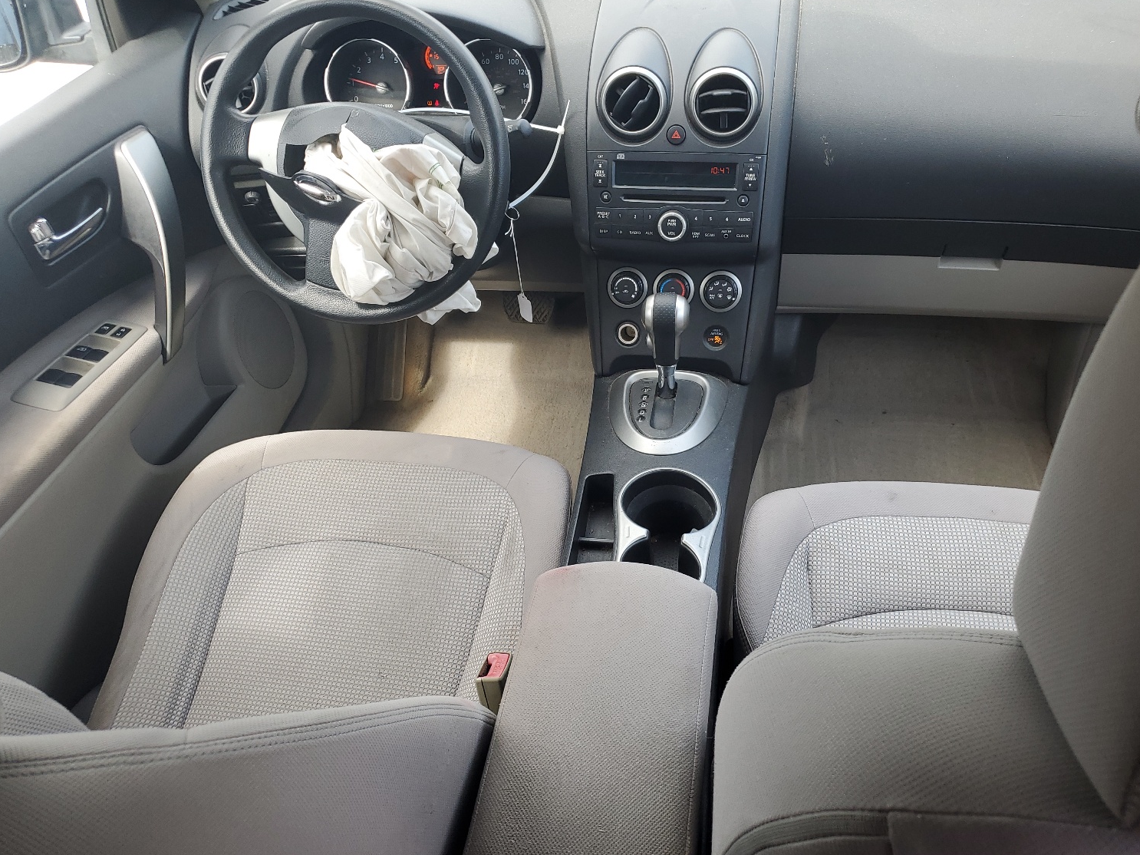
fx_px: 922
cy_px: 425
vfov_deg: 49.7
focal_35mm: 28
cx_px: 611
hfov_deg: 63.4
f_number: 1.5
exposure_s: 1/227
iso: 50
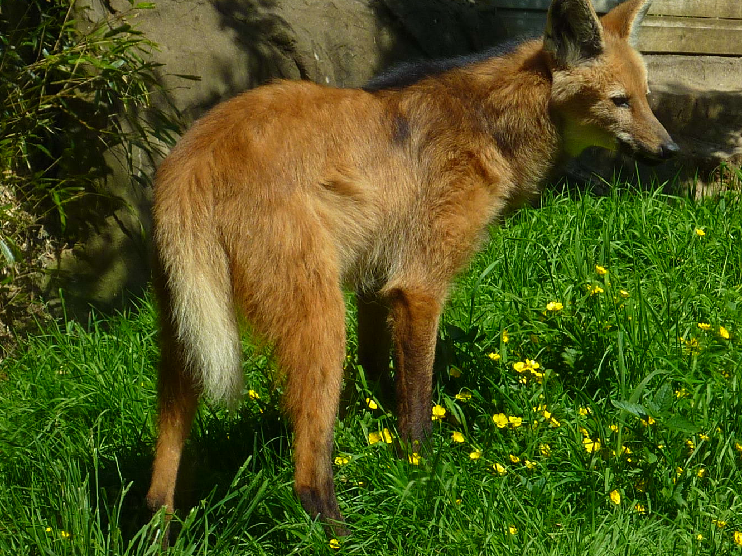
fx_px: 4822
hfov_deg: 8.8
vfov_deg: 6.6
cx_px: 417
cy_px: 259
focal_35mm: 225
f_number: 4.3
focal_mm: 17
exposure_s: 1/400
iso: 80
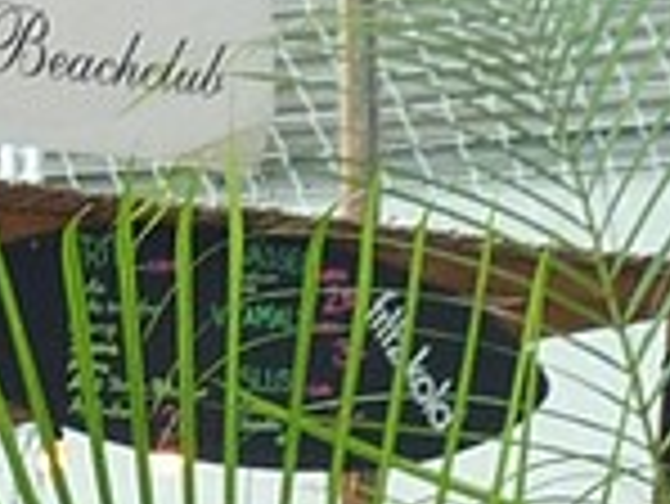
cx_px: -567
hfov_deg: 7.9
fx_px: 4688
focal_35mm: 242
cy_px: 1170
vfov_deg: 5.9
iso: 100
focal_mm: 4.1
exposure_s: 1/30
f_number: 3.3
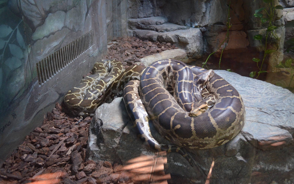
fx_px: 272
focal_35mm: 34
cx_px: 148
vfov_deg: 37.3
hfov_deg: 56.7
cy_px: 89
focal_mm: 22
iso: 2000
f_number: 3.8
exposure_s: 1/30
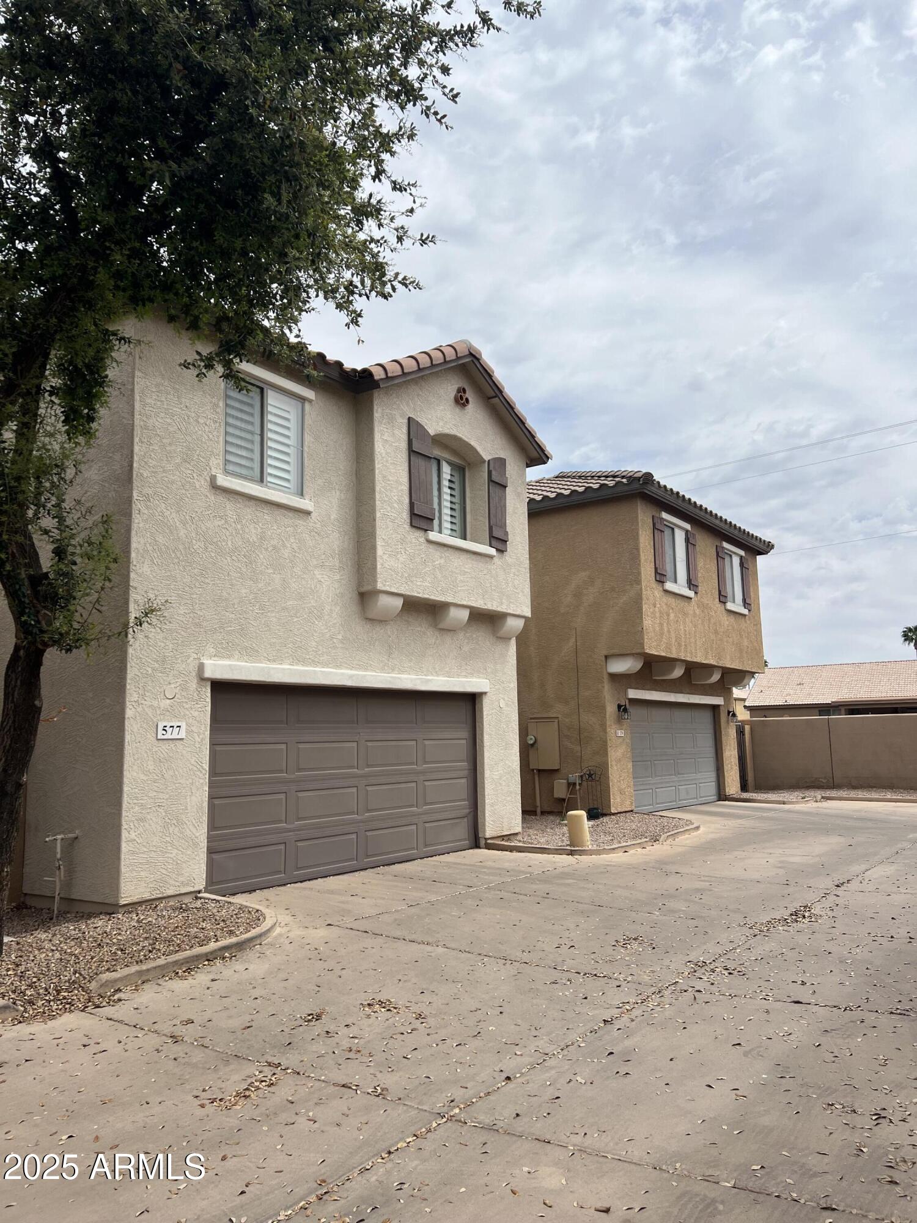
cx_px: 458
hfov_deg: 53.1
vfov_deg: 67.3
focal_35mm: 26
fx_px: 918
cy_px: 612
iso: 50
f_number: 1.5
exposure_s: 1/7463
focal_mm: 5.7
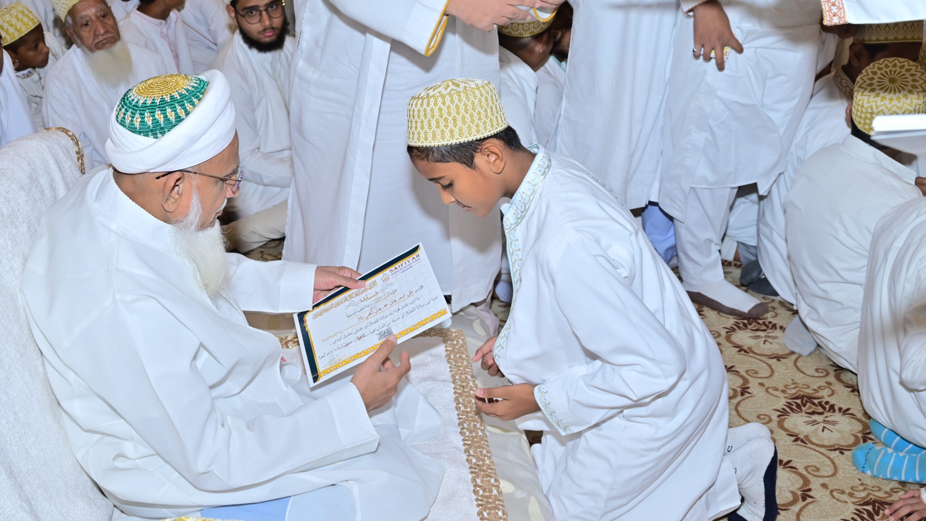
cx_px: 463
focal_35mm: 43
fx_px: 1056
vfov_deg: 27.7
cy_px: 290
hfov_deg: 47.4
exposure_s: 1/125
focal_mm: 41
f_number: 8
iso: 640
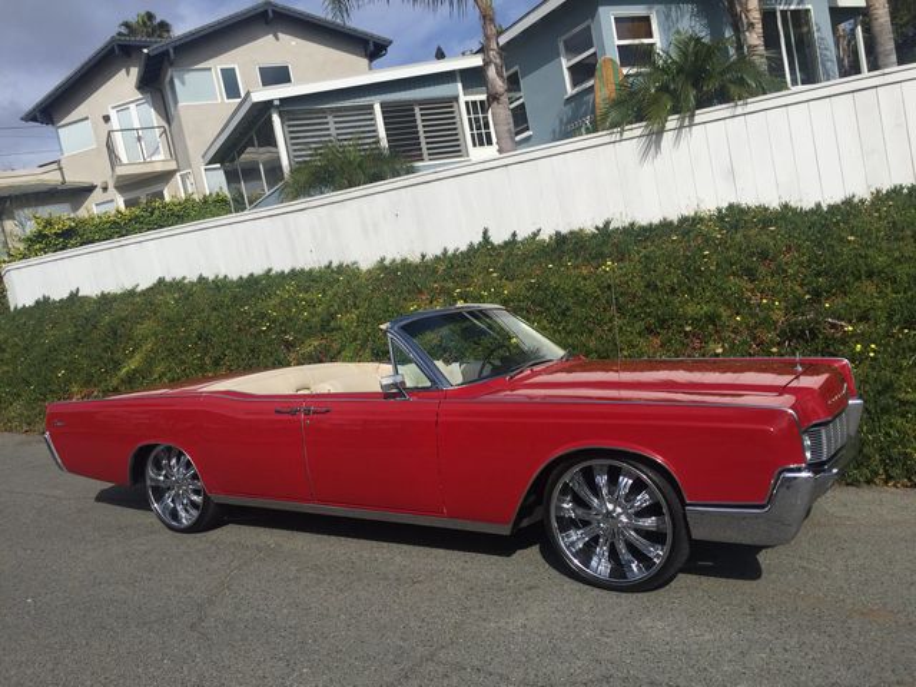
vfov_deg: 48.2
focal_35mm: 29
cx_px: 458
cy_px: 344
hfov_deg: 61.7
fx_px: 767
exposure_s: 1/3597
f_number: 2.2
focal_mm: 4.15
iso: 32
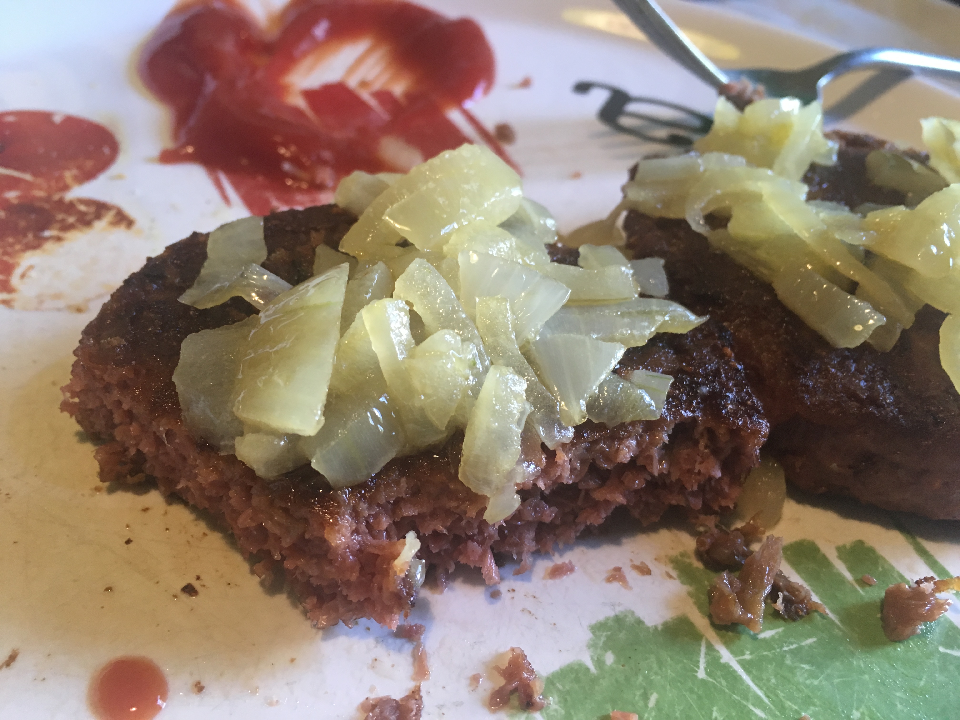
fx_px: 804
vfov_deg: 48.2
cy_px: 360
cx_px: 480
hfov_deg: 61.7
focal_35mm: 29
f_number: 2.2
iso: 125
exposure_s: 1/33
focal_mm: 4.15
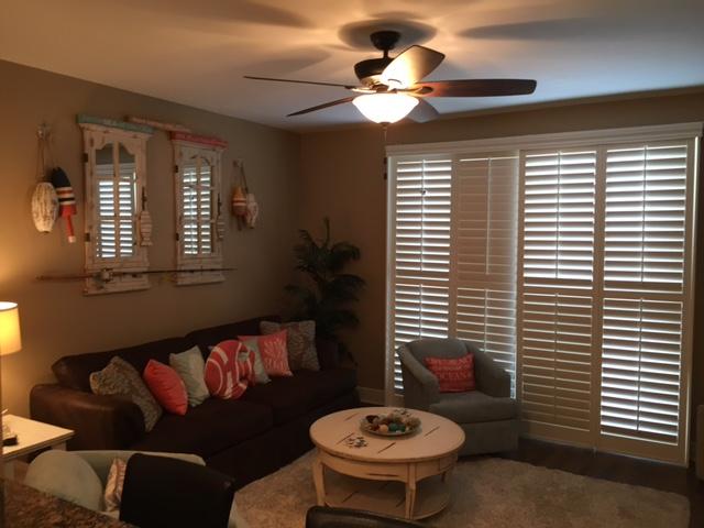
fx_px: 590
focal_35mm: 29
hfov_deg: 61.7
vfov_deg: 48.2
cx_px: 352
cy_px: 264
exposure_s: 1/30
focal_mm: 4.15
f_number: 2.2
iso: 80
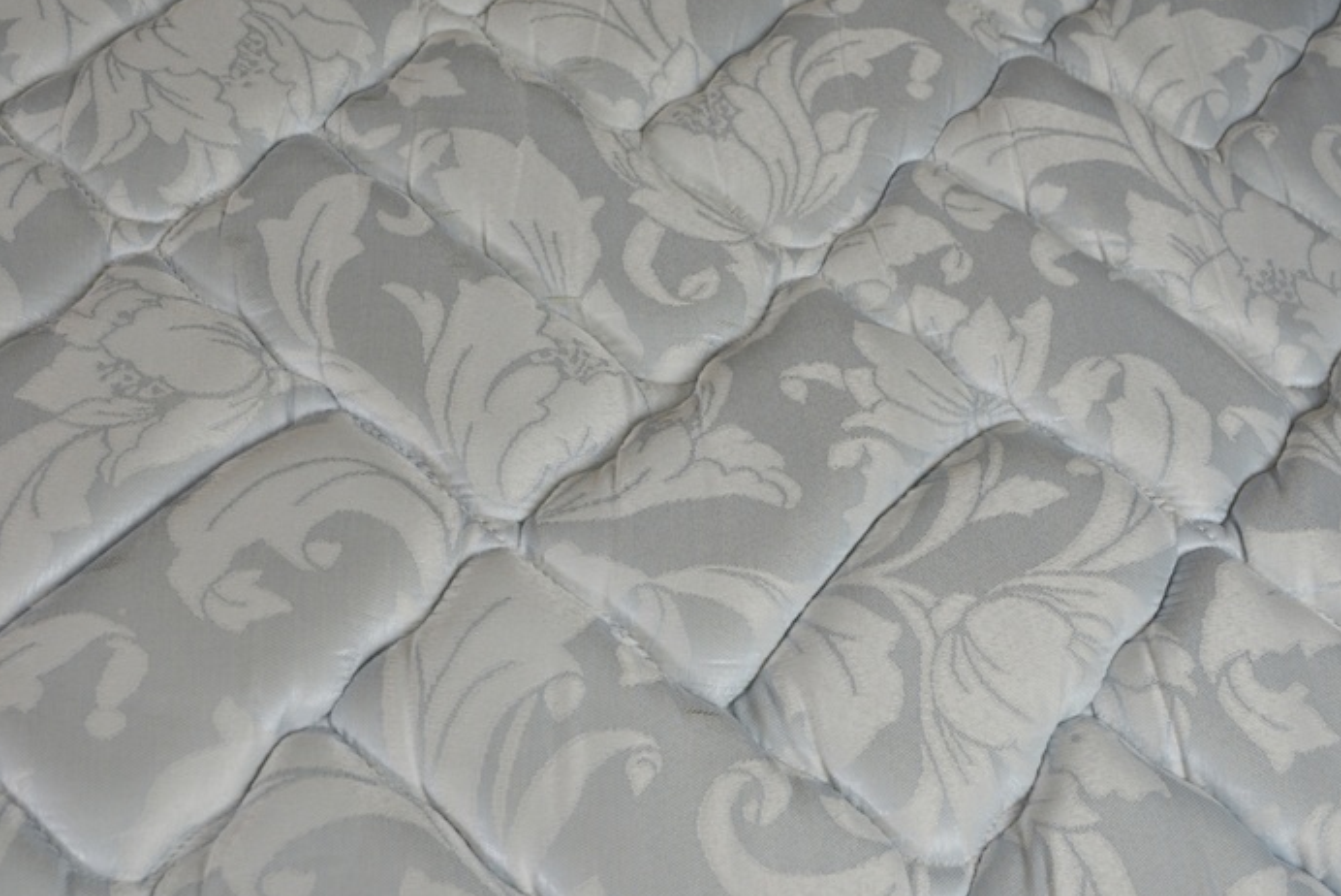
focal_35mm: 39
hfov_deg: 49.4
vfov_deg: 34.2
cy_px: 475
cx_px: 579
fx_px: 1453
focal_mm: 20
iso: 400
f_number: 5.6
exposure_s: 1/125
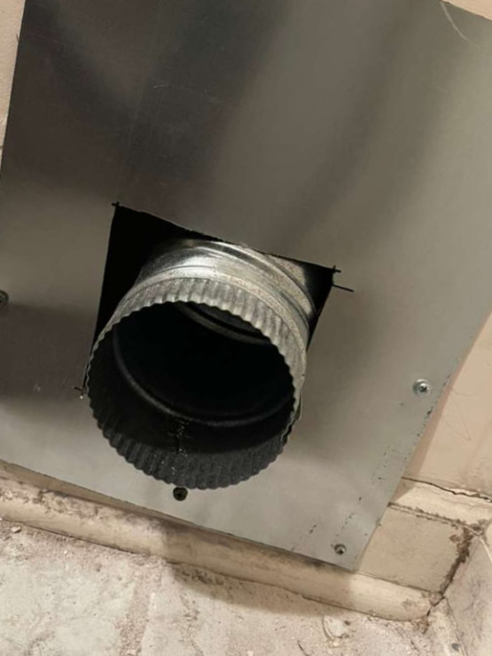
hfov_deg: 48.2
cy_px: 328
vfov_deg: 61.7
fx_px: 550
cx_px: 246
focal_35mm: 29
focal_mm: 4.2
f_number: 2.2
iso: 32
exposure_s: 1/120
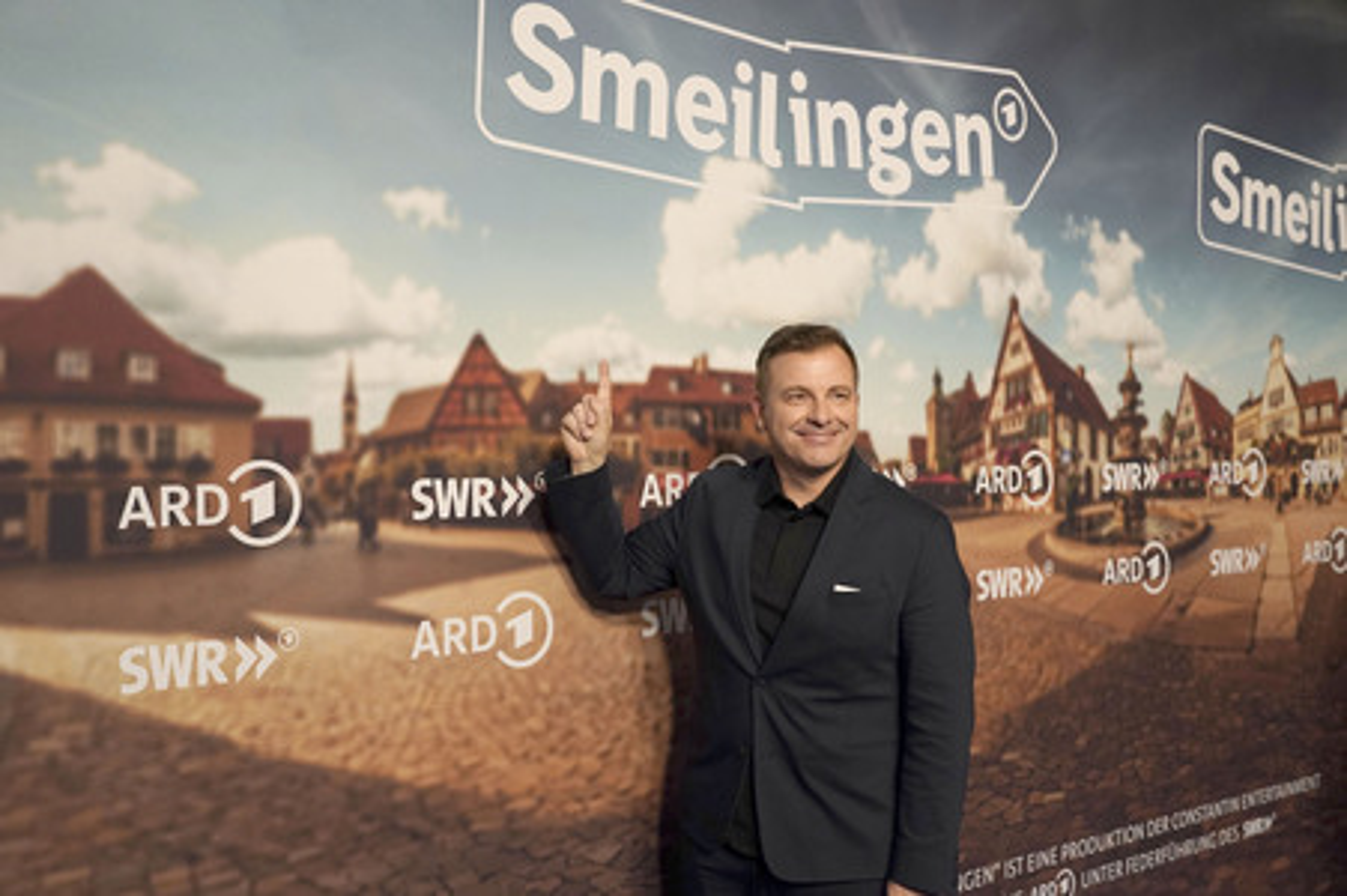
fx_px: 1533
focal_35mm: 41
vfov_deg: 32.6
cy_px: 448
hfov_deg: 47.4
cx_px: 674
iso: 2500
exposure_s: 1/250
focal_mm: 41
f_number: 4.5
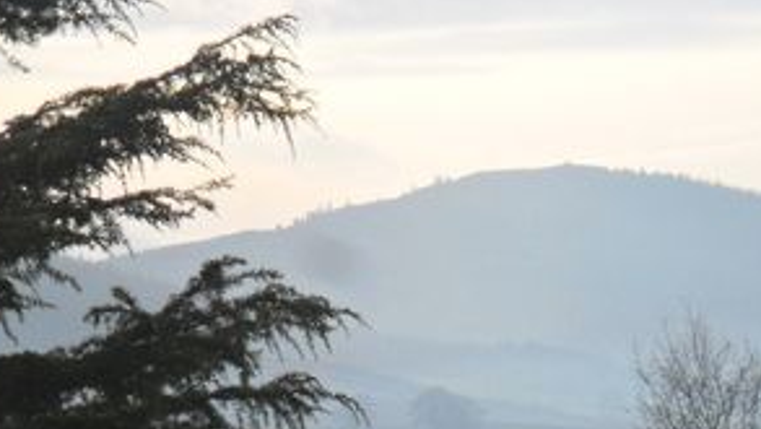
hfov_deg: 7.2
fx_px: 6075
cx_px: 491
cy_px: 398
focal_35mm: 301
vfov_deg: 4.0
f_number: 5.9
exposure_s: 1/180
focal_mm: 24.5
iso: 100
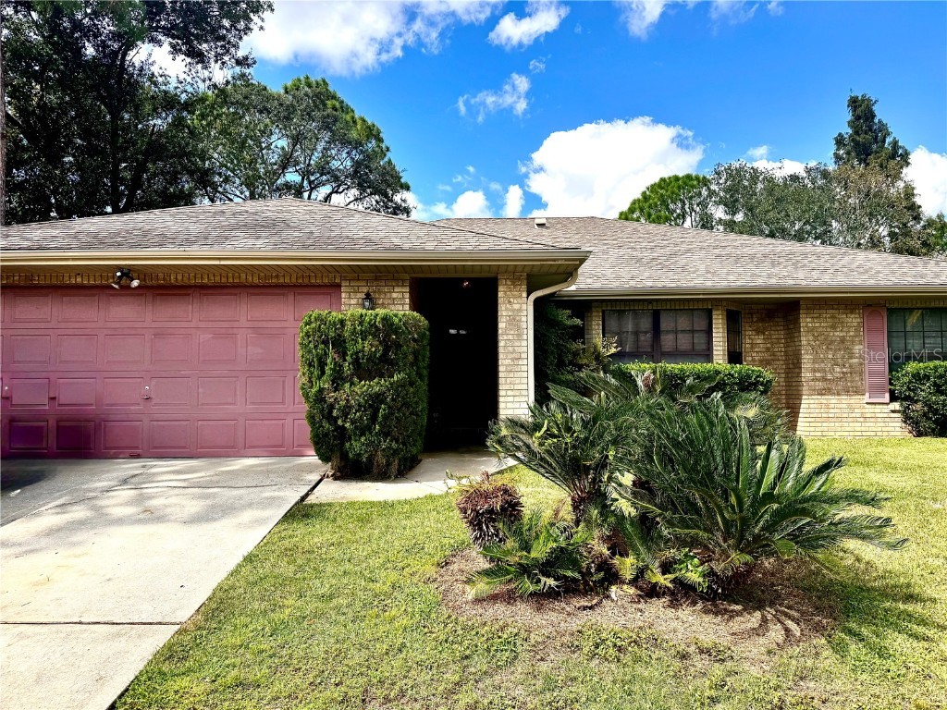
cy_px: 355
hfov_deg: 71.6
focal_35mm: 24
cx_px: 474
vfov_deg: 56.8
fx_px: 657
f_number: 1.78
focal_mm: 6.76
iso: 80
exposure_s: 1/3096
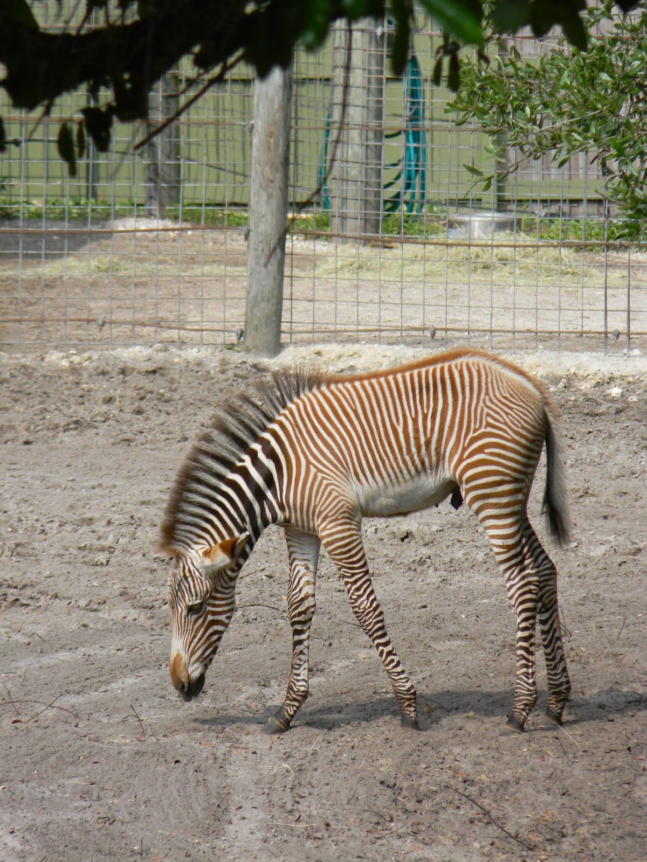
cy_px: 431
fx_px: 10317
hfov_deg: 3.6
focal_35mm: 414
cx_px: 324
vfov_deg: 4.8
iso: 80
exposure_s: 1/324
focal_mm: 75
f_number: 5.4
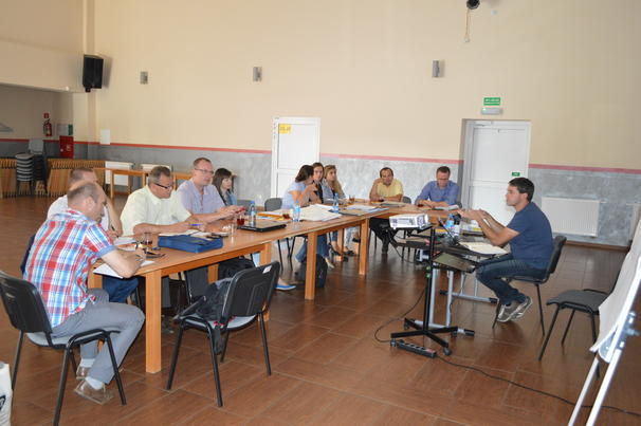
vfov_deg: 43.5
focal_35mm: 30
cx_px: 320
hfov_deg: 62.0
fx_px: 534
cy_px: 213
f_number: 3.8
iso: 2200
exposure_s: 1/60
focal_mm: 20
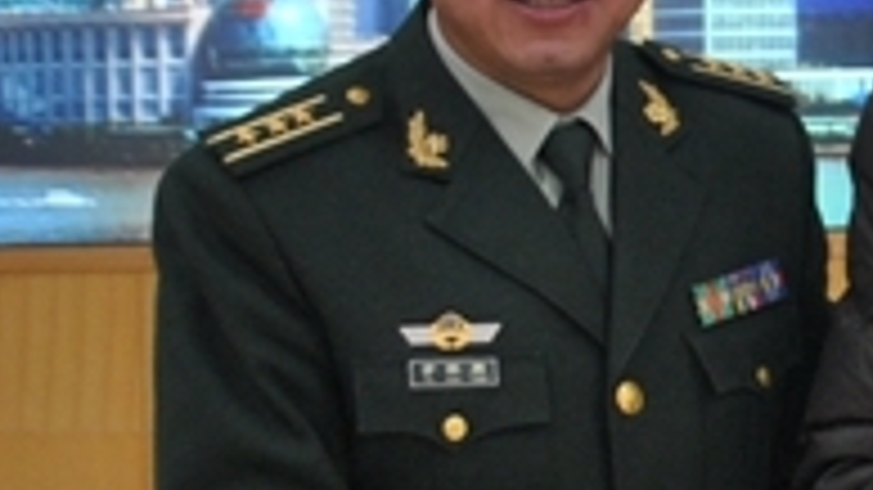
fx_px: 3309
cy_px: 18
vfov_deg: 8.4
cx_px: 1048
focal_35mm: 143
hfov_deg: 14.5
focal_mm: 22
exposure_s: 1/30
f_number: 3.8
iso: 400
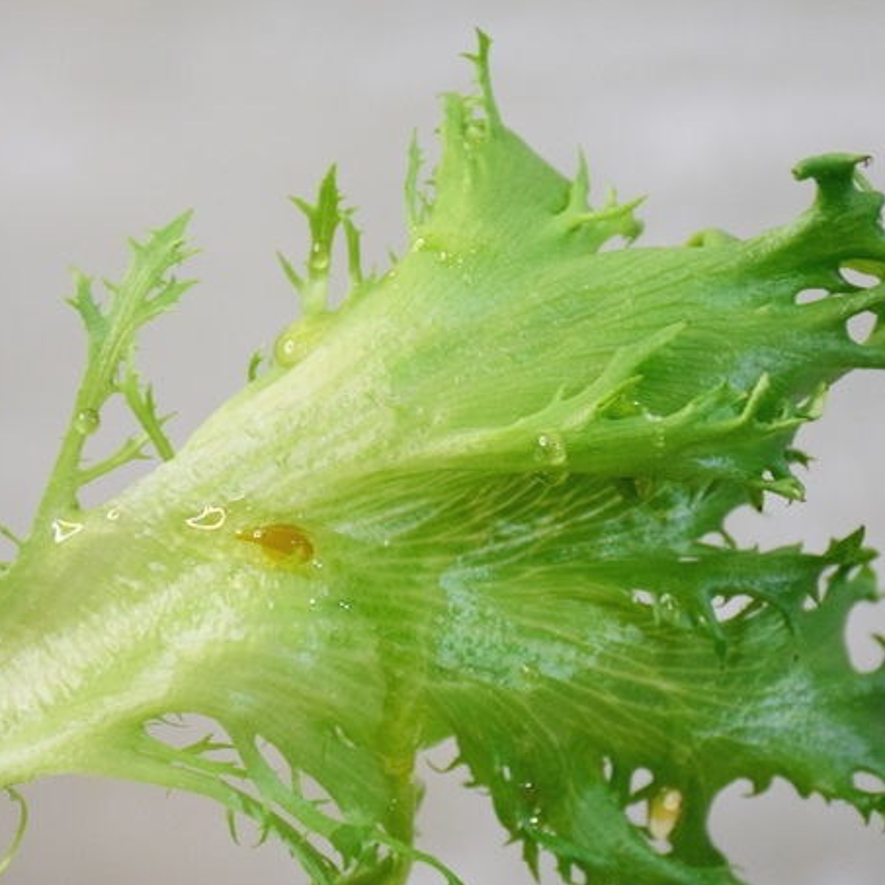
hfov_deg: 10.3
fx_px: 4888
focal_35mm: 169
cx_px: 330
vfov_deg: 10.3
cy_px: 497
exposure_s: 1/160
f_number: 5
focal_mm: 60
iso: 1600
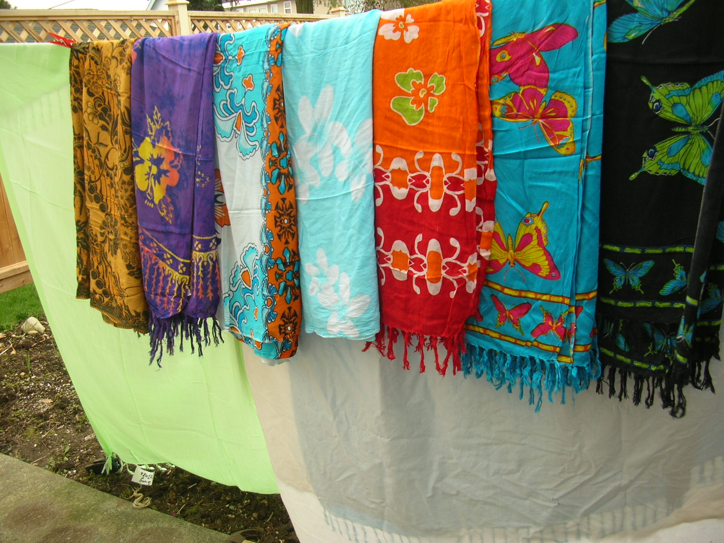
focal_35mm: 35
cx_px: 362
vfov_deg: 40.7
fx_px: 732
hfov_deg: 52.6
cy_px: 272
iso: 50
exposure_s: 1/82.8
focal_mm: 5.8
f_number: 2.8
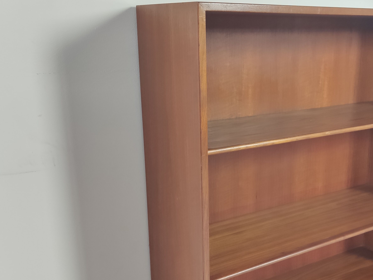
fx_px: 474
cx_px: 252
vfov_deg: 32.8
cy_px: 167
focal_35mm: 44
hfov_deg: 42.3
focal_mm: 4.75
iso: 174
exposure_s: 1/100
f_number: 1.75
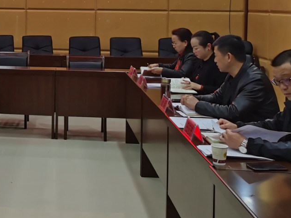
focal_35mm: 68
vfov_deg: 21.2
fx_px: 572
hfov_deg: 26.9
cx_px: -6
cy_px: 26
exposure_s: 1/100
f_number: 1.8
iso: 80
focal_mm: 5.58
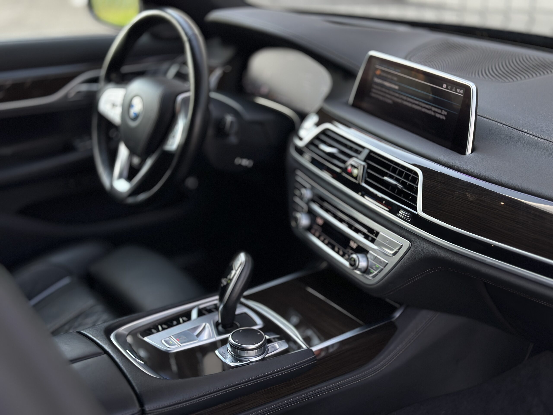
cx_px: 276
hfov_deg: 39.7
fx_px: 767
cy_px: 208
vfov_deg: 30.3
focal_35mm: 48
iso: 80
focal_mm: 6.86
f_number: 1.78
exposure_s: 1/349
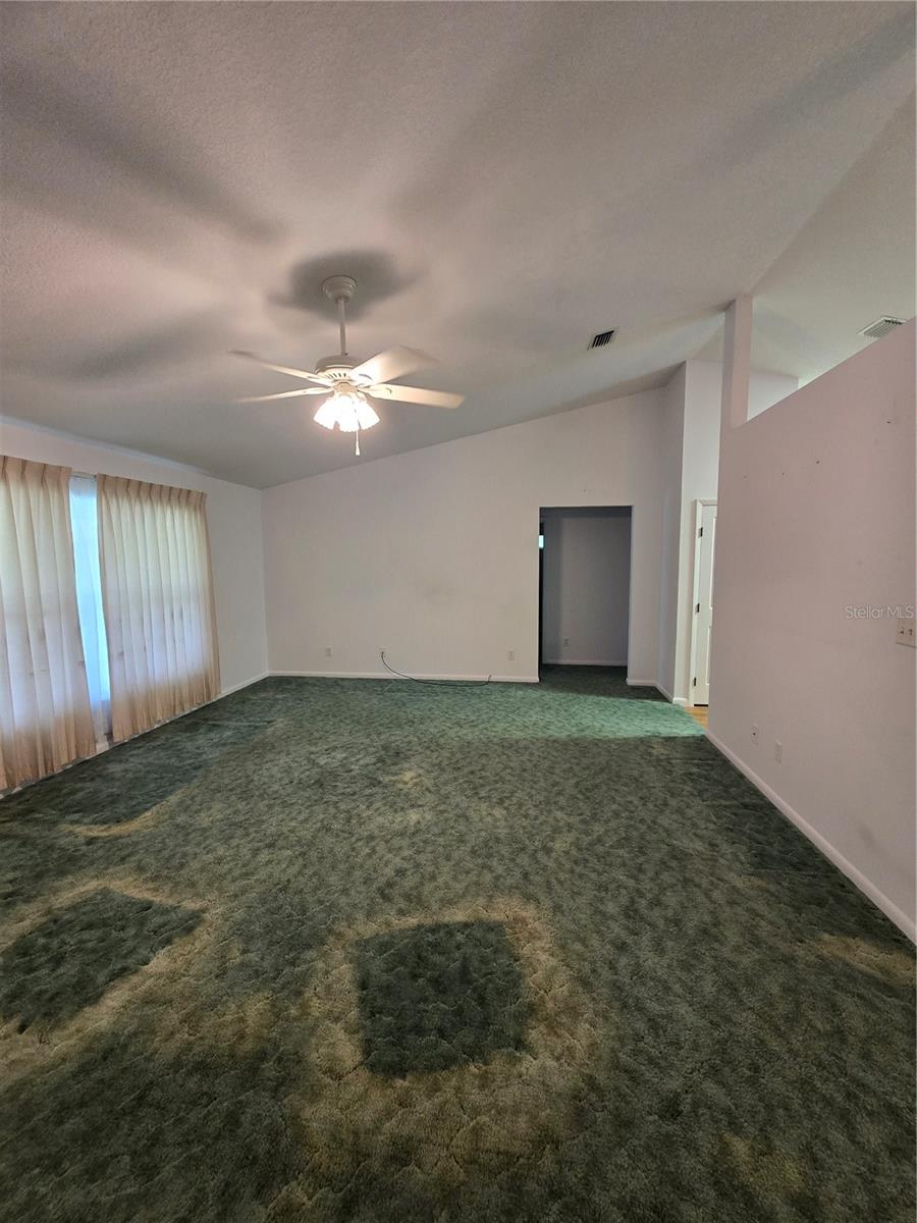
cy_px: 612
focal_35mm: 13
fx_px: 459
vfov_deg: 106.2
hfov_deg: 89.9
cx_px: 458
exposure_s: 1/60
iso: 400
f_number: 2.2
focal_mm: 2.2
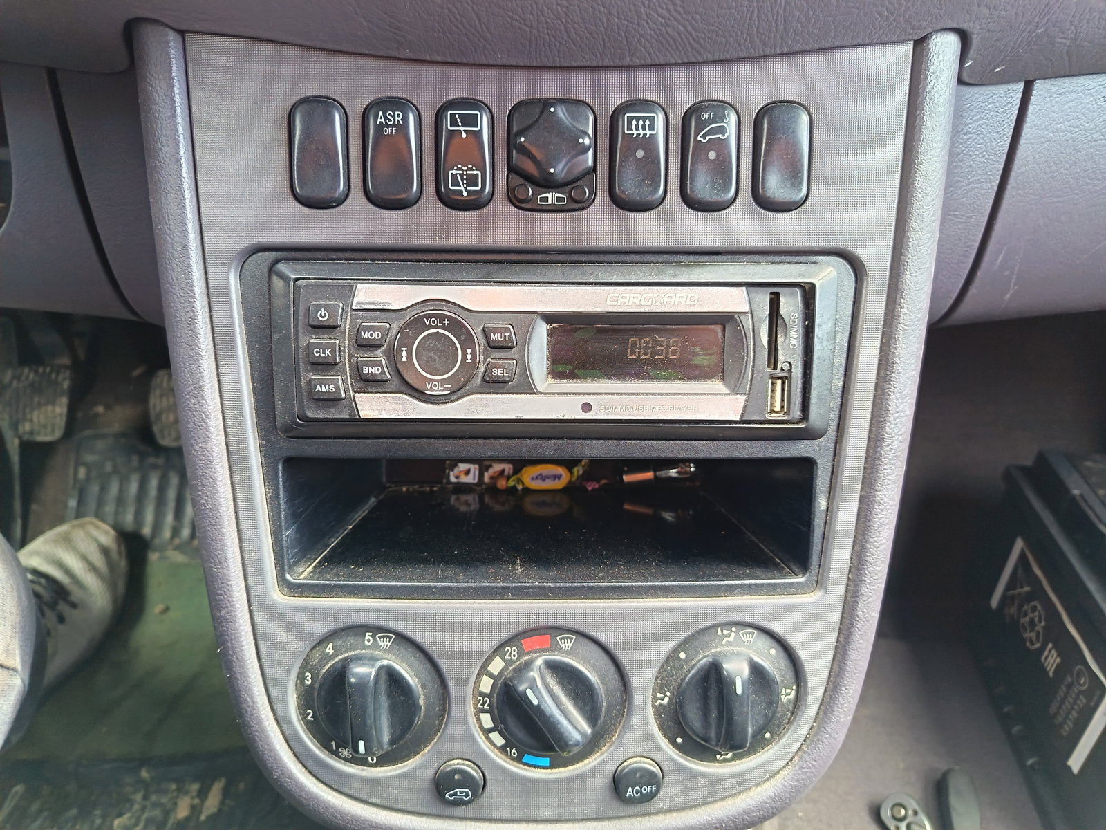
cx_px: 553
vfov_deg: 56.8
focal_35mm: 24
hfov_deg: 71.6
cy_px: 415
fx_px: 767
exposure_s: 1/60
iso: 633
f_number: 1.75
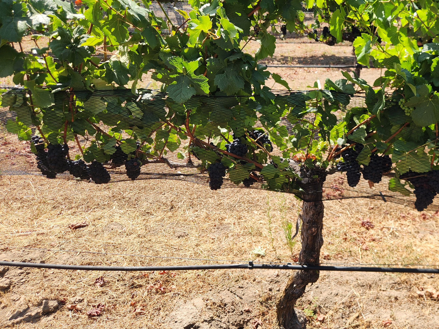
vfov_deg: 39.5
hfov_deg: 49.1
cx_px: 335
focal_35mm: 36
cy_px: 130
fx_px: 457
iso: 20
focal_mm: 5.4
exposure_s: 1/612
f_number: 1.8
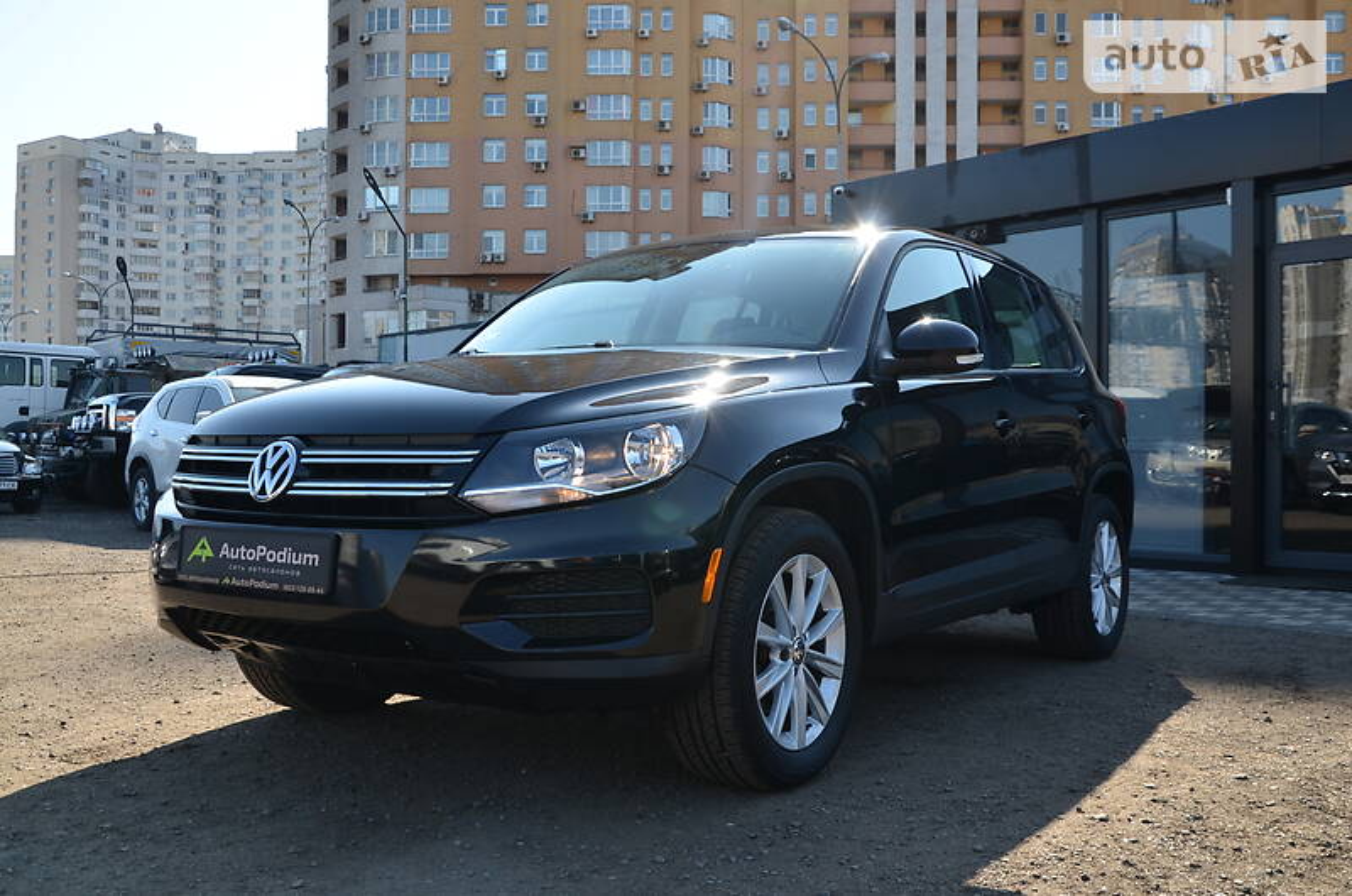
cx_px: 676
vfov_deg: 36.7
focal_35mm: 36
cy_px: 448
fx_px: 1349
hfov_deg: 53.2
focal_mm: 24
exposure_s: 1/250
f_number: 8
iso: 140
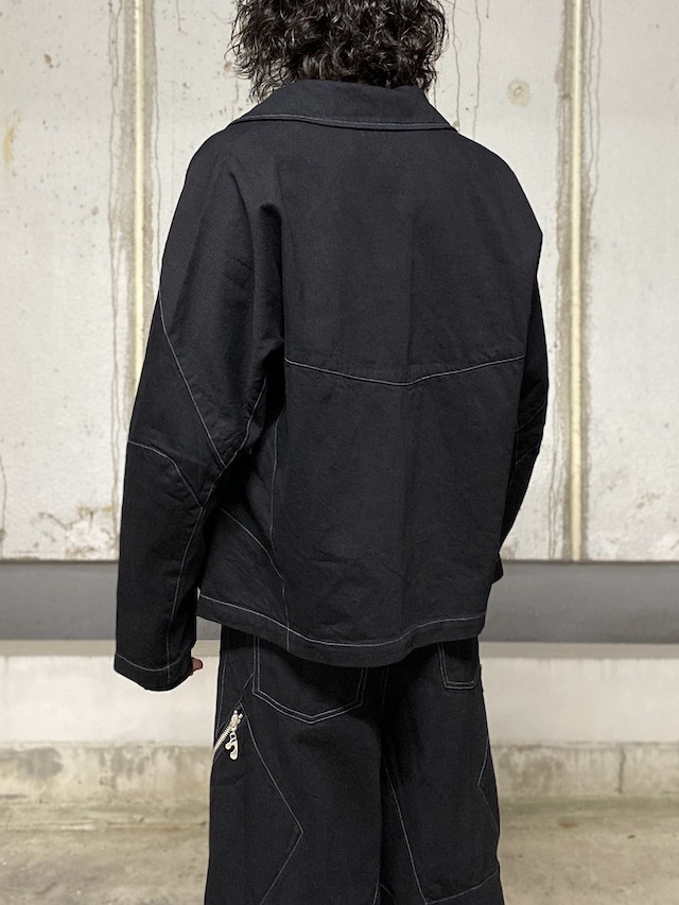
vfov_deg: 67.3
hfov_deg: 53.1
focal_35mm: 26
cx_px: 340
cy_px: 452
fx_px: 680
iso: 640
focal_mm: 4.25
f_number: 1.8
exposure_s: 1/30
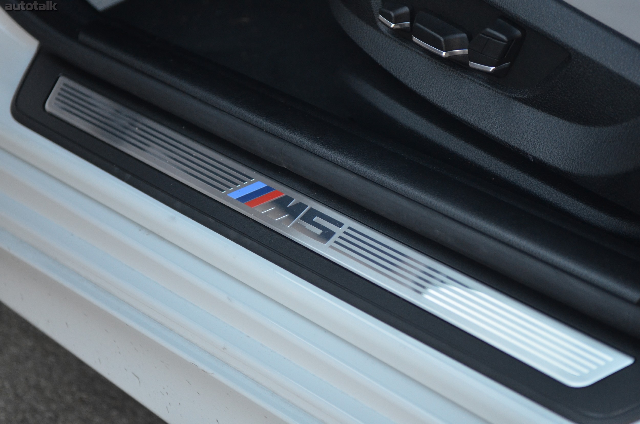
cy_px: 212
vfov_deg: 16.5
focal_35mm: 82
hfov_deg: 24.7
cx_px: 320
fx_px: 1464
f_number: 2.8
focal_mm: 55
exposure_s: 1/500
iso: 1400
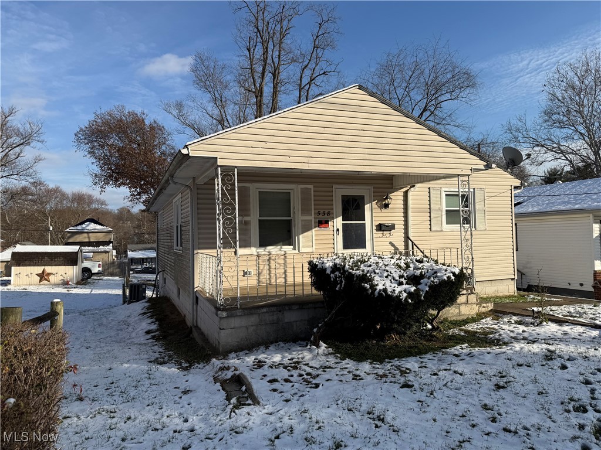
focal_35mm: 24
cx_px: 300
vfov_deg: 56.8
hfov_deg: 71.6
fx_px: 417
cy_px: 225
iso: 80
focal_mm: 6.76
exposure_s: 1/6173
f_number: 1.78
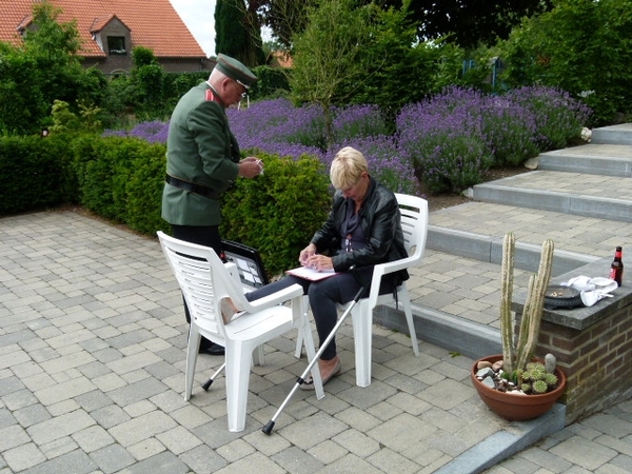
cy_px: 237
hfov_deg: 56.8
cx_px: 316
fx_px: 584
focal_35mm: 32
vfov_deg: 44.2
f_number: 4
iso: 100
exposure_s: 1/400
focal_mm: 5.8
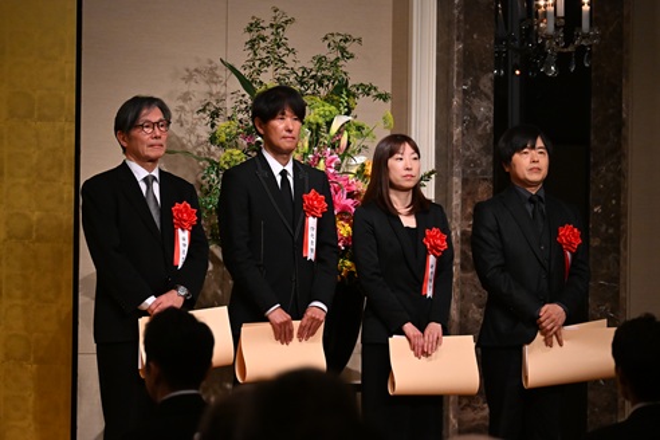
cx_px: 330
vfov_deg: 5.3
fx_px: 4766
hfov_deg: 7.9
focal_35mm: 260
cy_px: 220
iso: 6400
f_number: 8
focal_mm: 260
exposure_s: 1/320
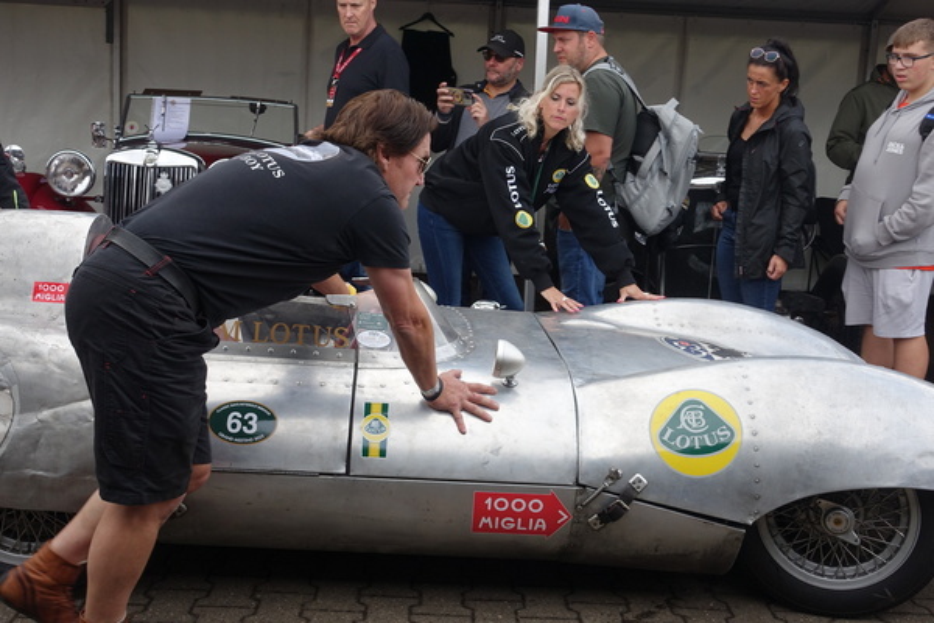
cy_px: 312
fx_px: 1141
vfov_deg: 30.5
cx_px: 467
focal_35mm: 44
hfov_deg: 44.5
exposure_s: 1/250
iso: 200
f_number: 5.6
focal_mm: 16.17
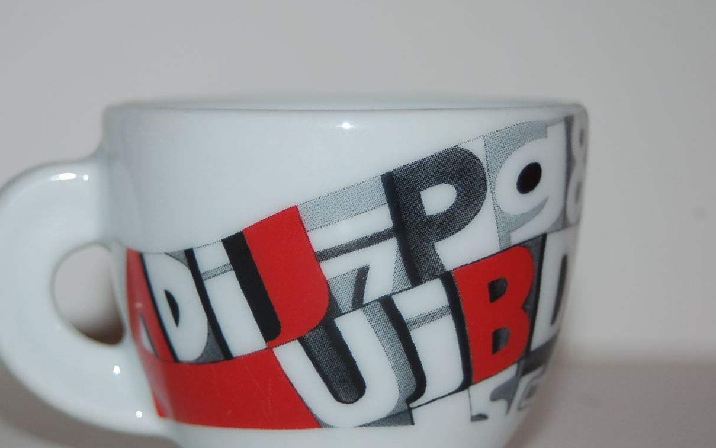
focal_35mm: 152
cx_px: 274
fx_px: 2966
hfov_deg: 13.8
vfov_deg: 8.6
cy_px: 241
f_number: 5.6
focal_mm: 80
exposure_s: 1/60
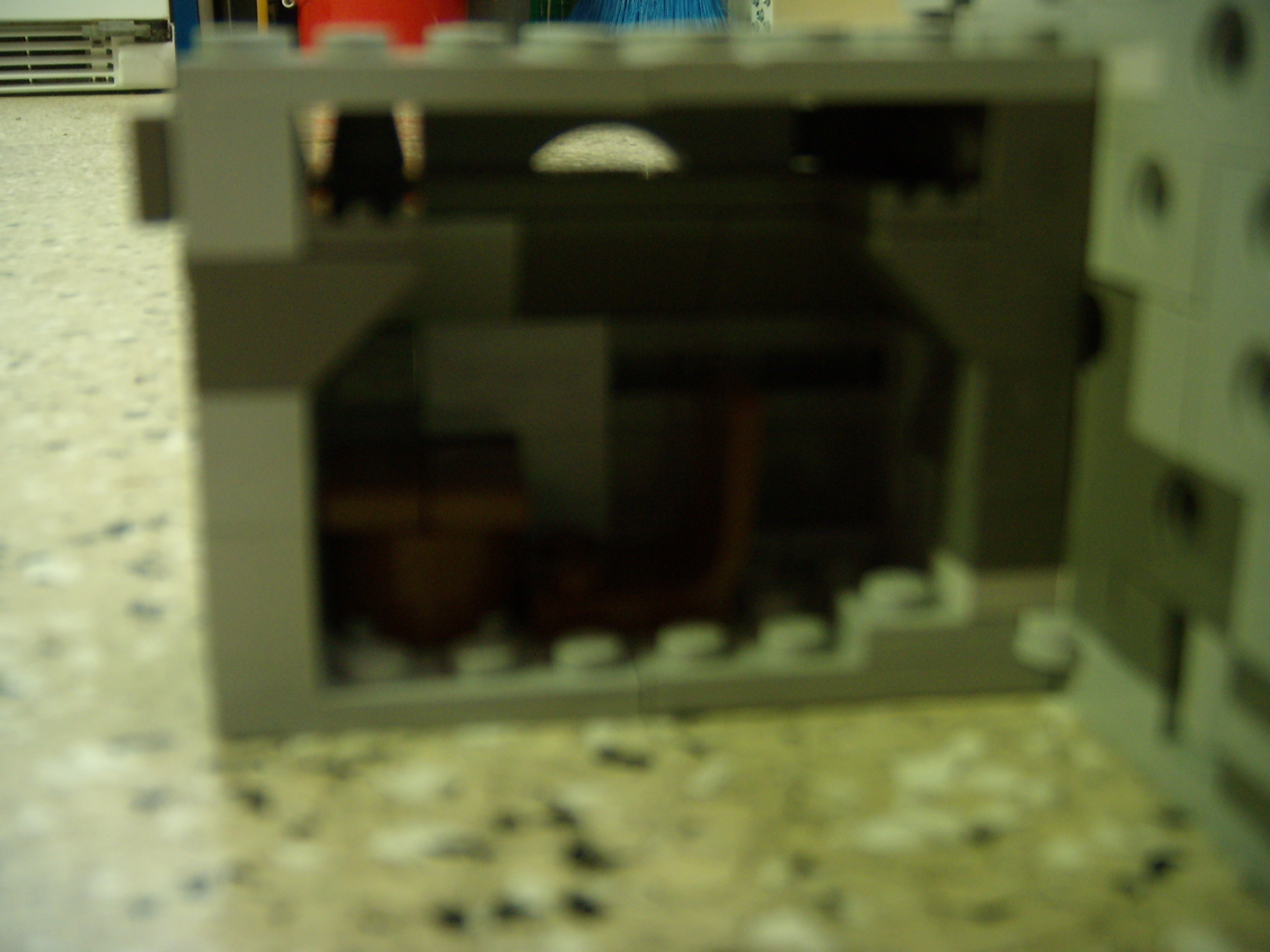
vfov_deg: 32.9
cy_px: 476
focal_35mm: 44
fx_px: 1614
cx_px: 635
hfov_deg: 42.9
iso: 124
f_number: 3.6
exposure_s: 1/4
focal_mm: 7.2
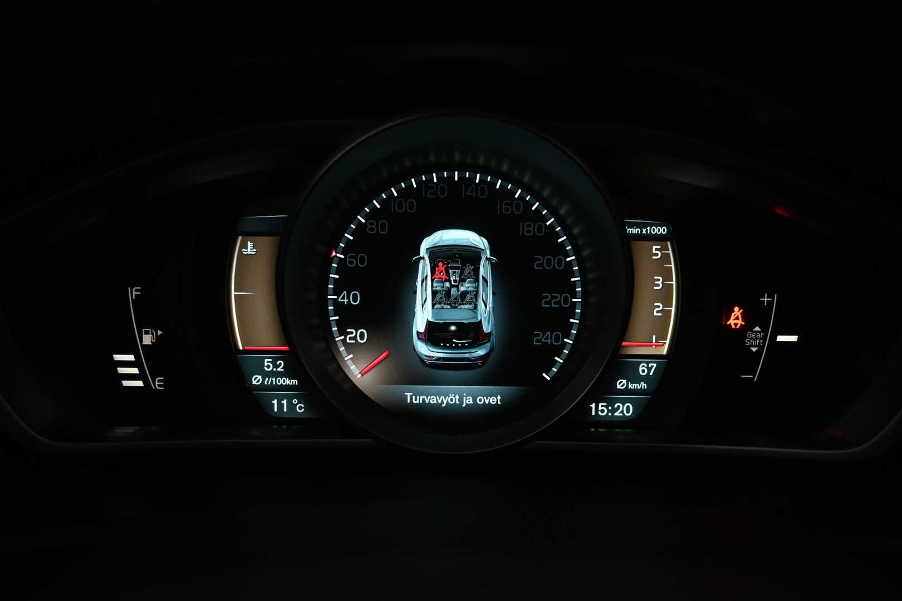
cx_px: 451
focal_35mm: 34
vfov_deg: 38.4
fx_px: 864
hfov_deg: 55.1
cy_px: 300
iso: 800
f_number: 4.2
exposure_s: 1/50
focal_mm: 23
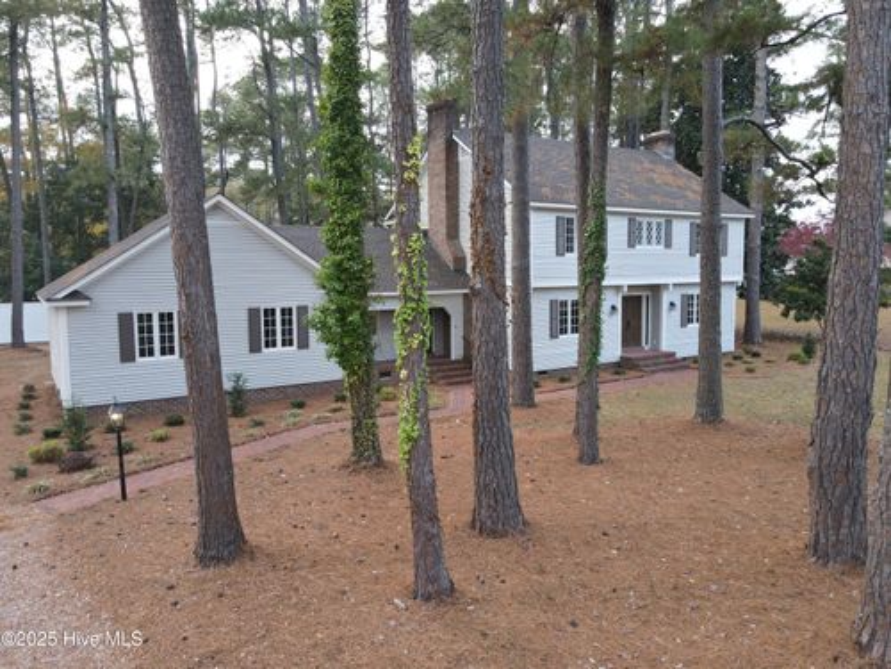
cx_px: 446
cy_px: 334
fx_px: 618
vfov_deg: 56.8
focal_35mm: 24
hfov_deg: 71.6
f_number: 2.8
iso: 100
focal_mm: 4.5
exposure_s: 1/15
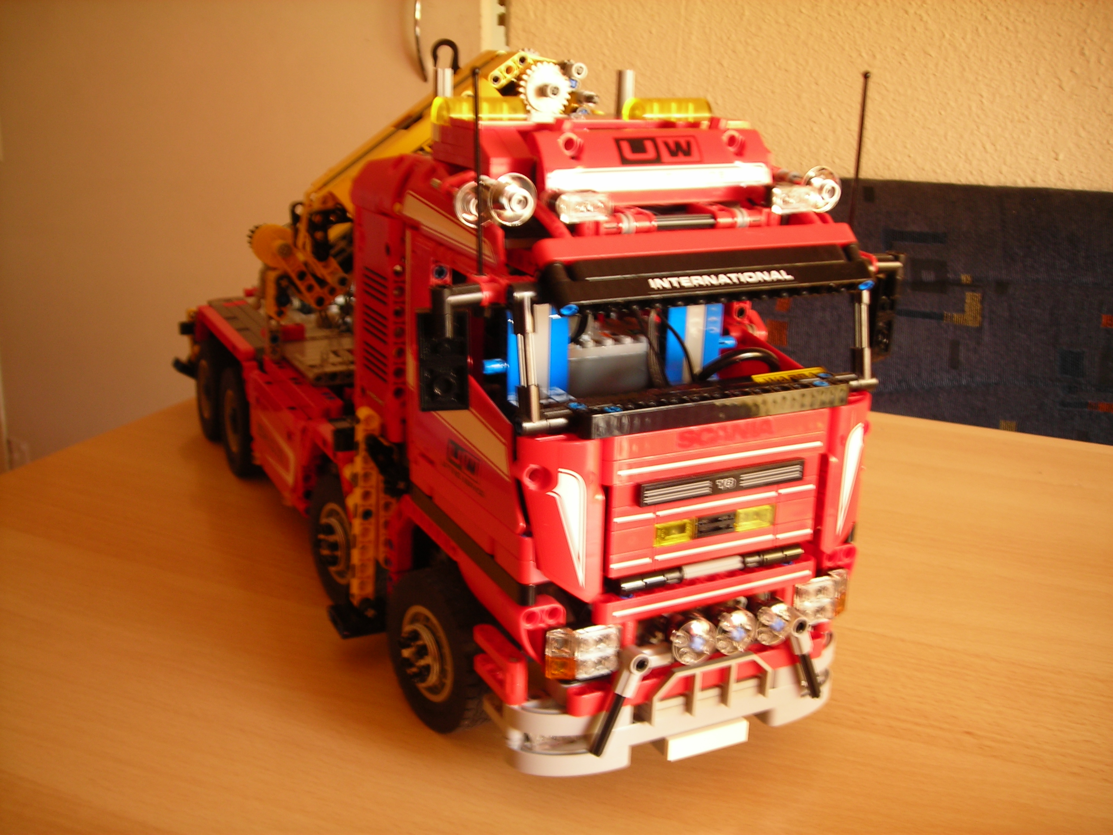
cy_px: 418
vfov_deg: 37.7
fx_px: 1222
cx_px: 556
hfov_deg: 49.0
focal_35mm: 38
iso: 50
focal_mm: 6.3
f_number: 3.2
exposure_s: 1/5
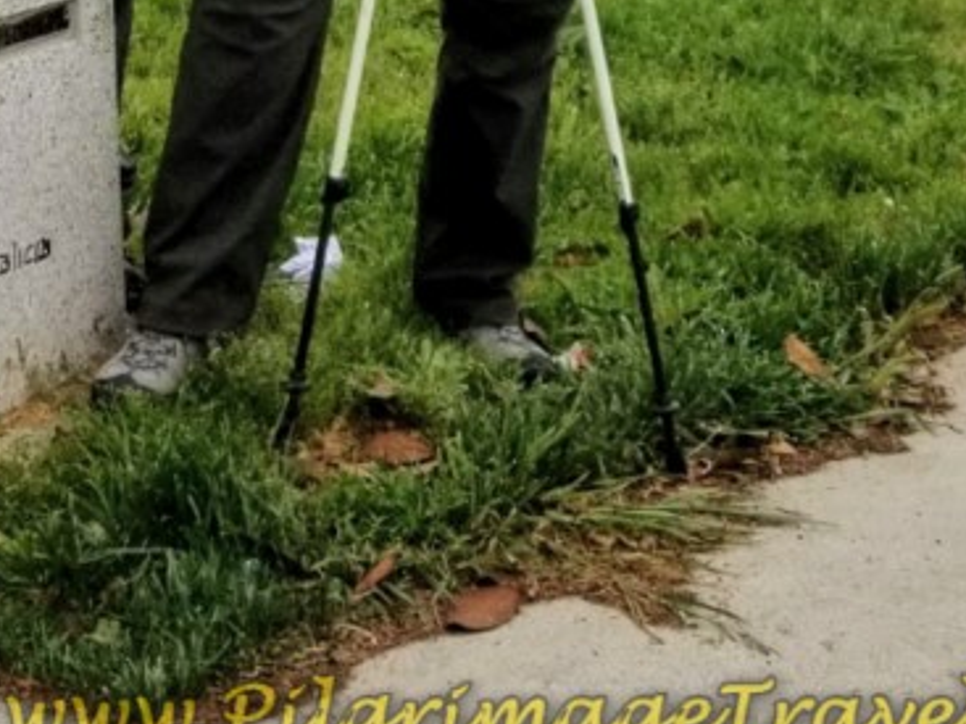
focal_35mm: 102
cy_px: -629
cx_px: 637
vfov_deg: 13.0
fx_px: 2845
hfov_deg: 19.2
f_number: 1.7
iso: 50
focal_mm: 4.3
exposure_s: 1/996
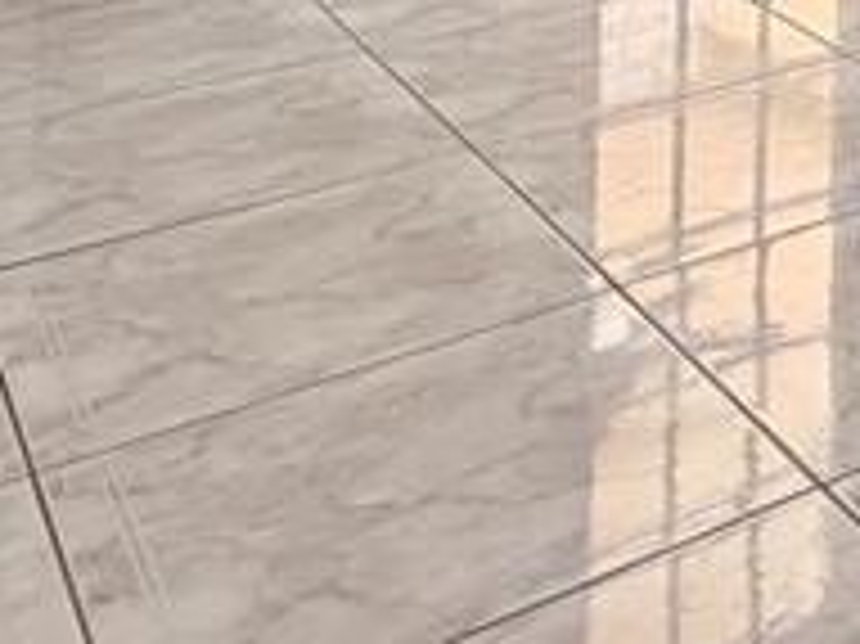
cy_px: -581
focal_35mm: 75
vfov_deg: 16.0
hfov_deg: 19.8
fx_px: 1862
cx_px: 1508
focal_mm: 2.22
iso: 125
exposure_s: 1/120
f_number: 2.2
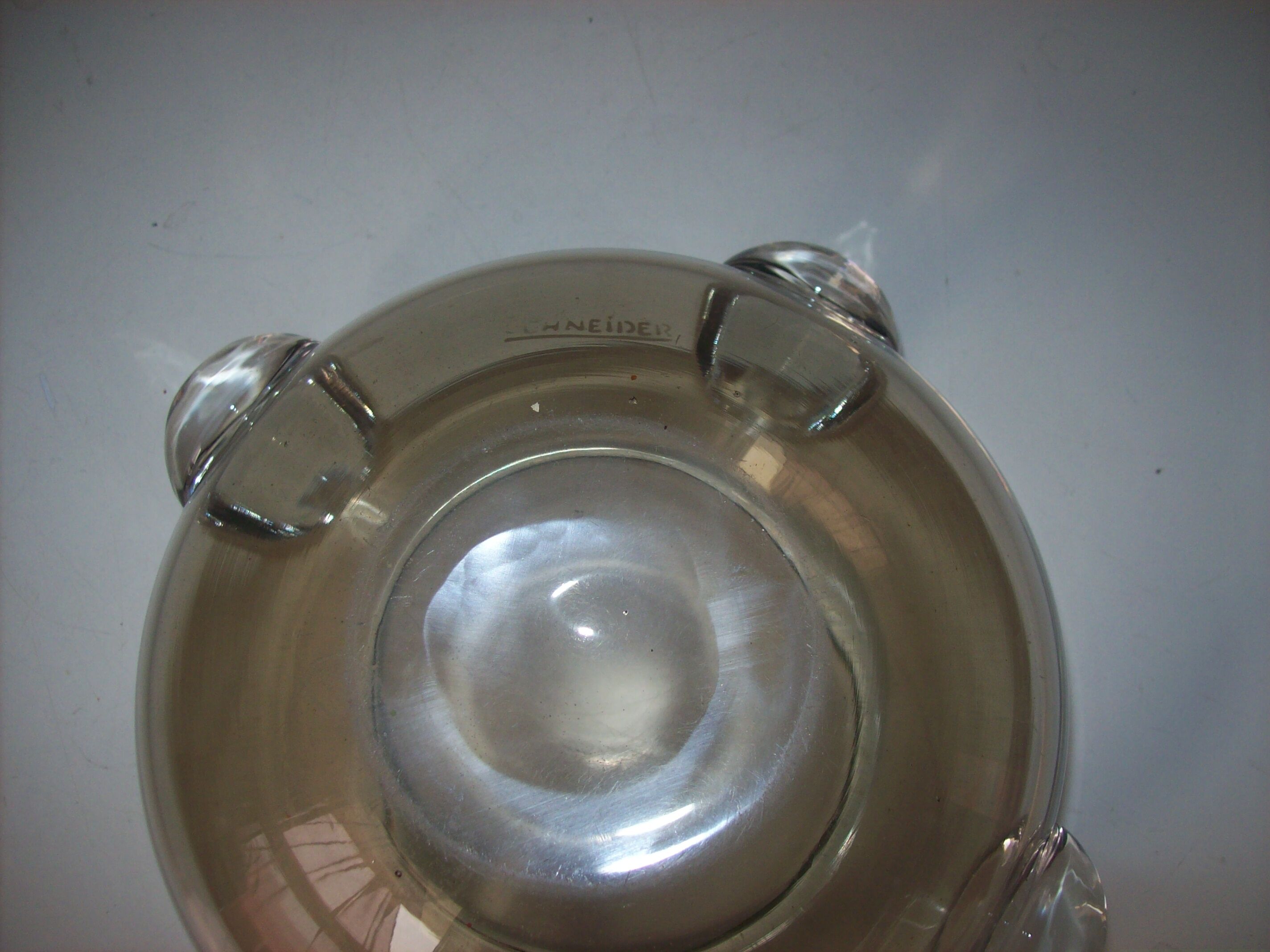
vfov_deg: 39.6
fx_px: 1320
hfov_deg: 51.4
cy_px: 476
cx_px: 635
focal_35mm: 36
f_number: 2.7
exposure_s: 1/64
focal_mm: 6
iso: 80
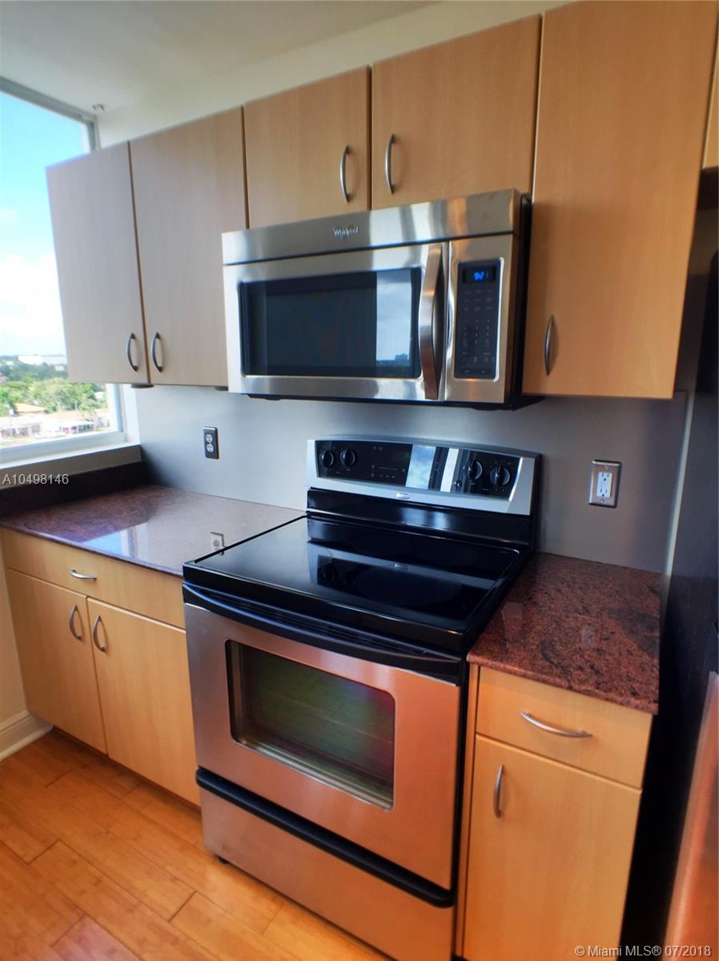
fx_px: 804
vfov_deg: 61.7
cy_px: 480
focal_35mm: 29
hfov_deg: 48.2
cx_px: 360
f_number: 2.2
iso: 32
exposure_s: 1/295
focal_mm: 4.15
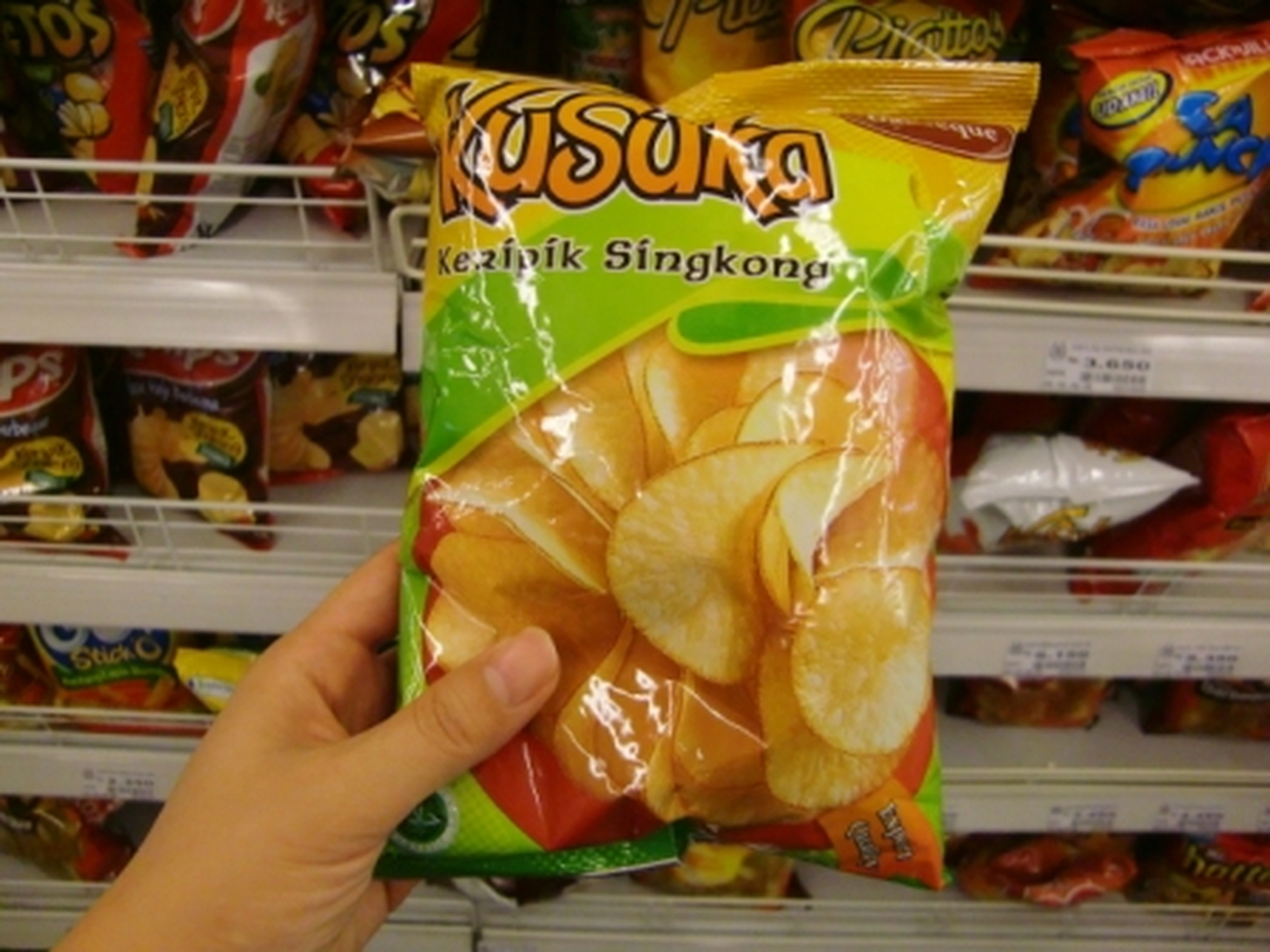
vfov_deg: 49.7
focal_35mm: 28
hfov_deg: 63.4
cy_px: 476
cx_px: 635
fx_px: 1027
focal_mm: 4.9
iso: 400
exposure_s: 1/100
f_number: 2.6
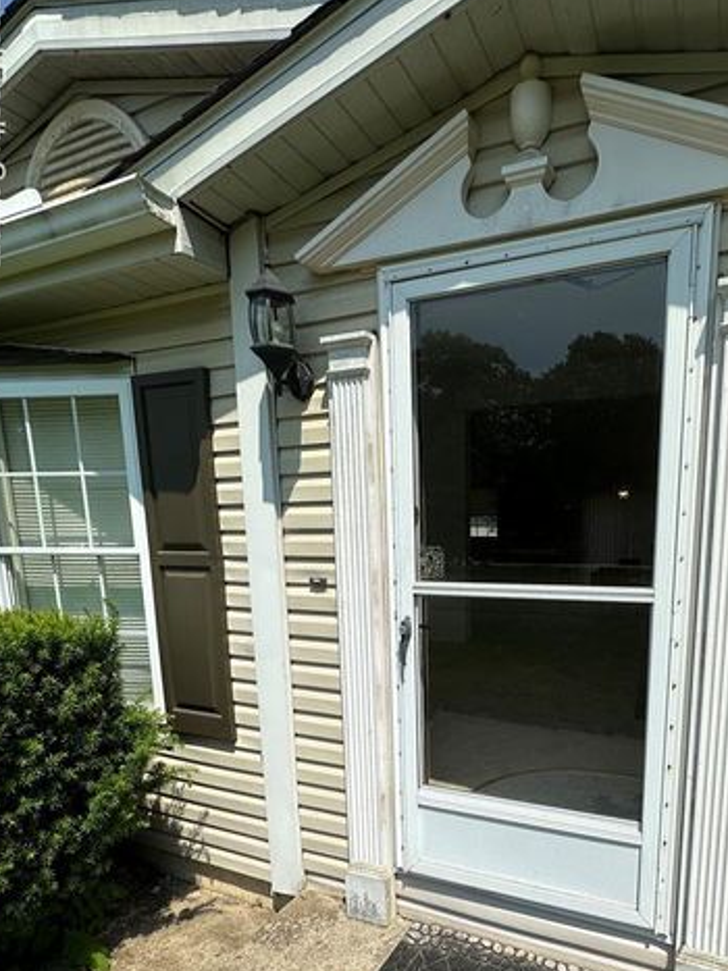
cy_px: 627
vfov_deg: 79.7
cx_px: 489
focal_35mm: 20
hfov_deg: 64.2
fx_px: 561
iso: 40
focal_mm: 2.22
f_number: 2.2
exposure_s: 1/2882
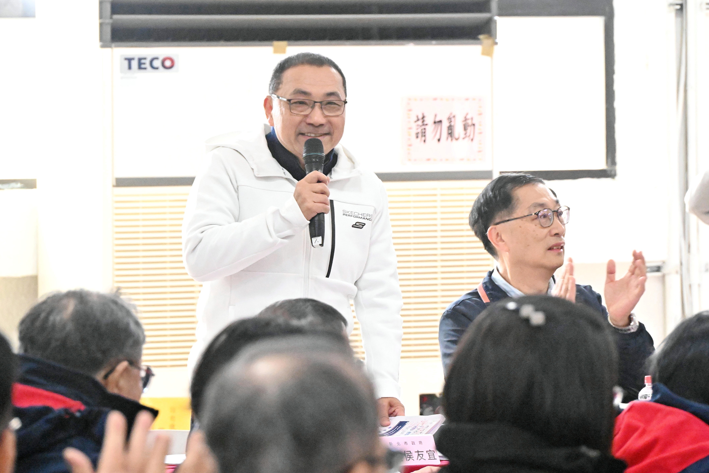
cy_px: 240
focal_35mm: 256
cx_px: 372
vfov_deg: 5.4
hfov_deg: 8.0
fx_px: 5042
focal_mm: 240
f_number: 10
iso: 16000
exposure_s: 1/125
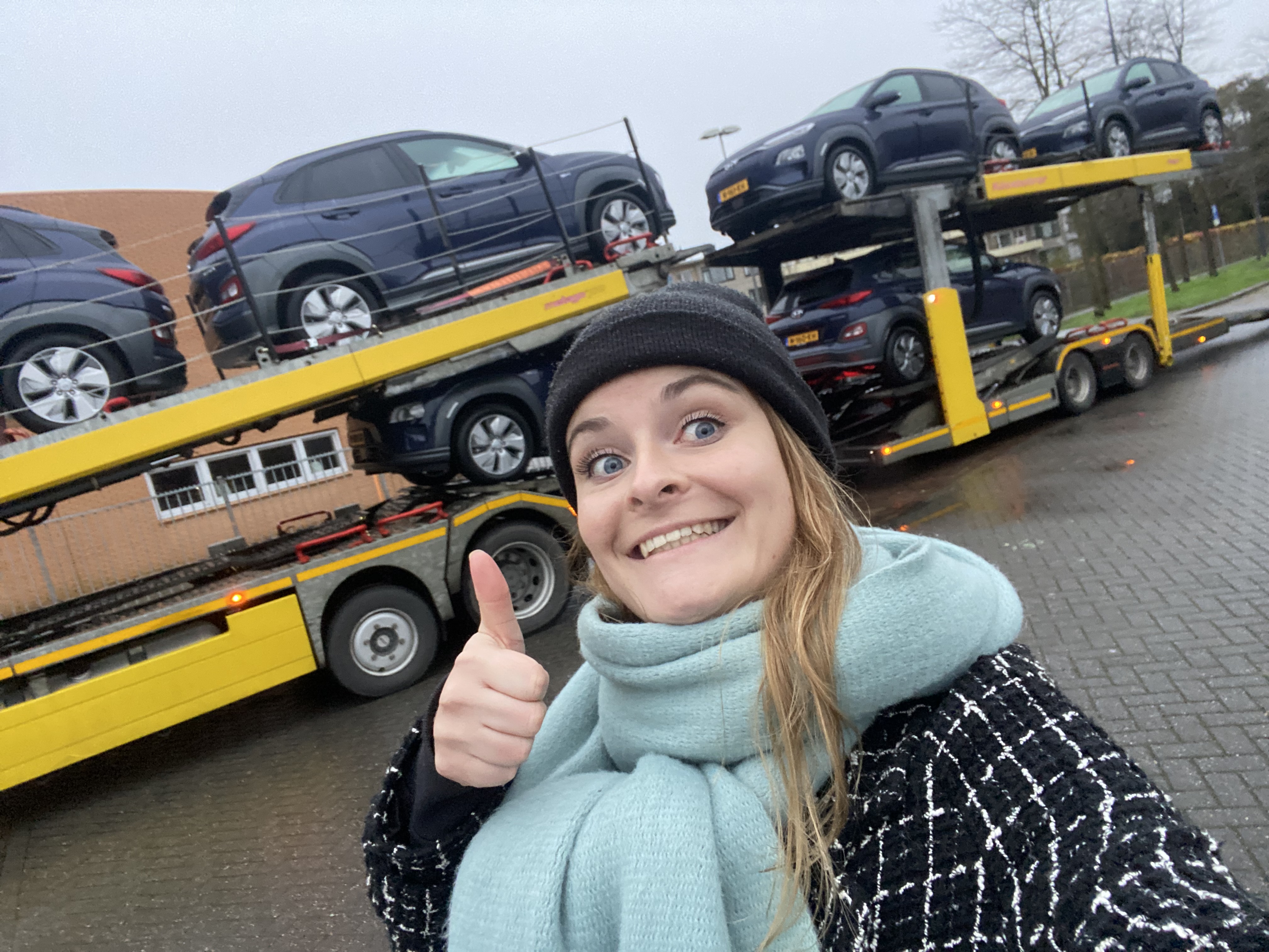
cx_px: 634
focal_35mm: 23
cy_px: 476
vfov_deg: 58.9
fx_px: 843
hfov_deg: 73.9
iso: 400
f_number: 2.2
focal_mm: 2.71
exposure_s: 1/46
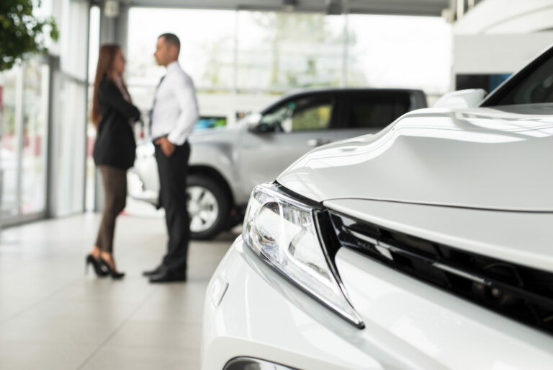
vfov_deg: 27.0
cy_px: 185
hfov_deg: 39.6
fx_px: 768
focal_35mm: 50
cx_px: 276
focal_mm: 50
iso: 200
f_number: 4
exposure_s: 1/125
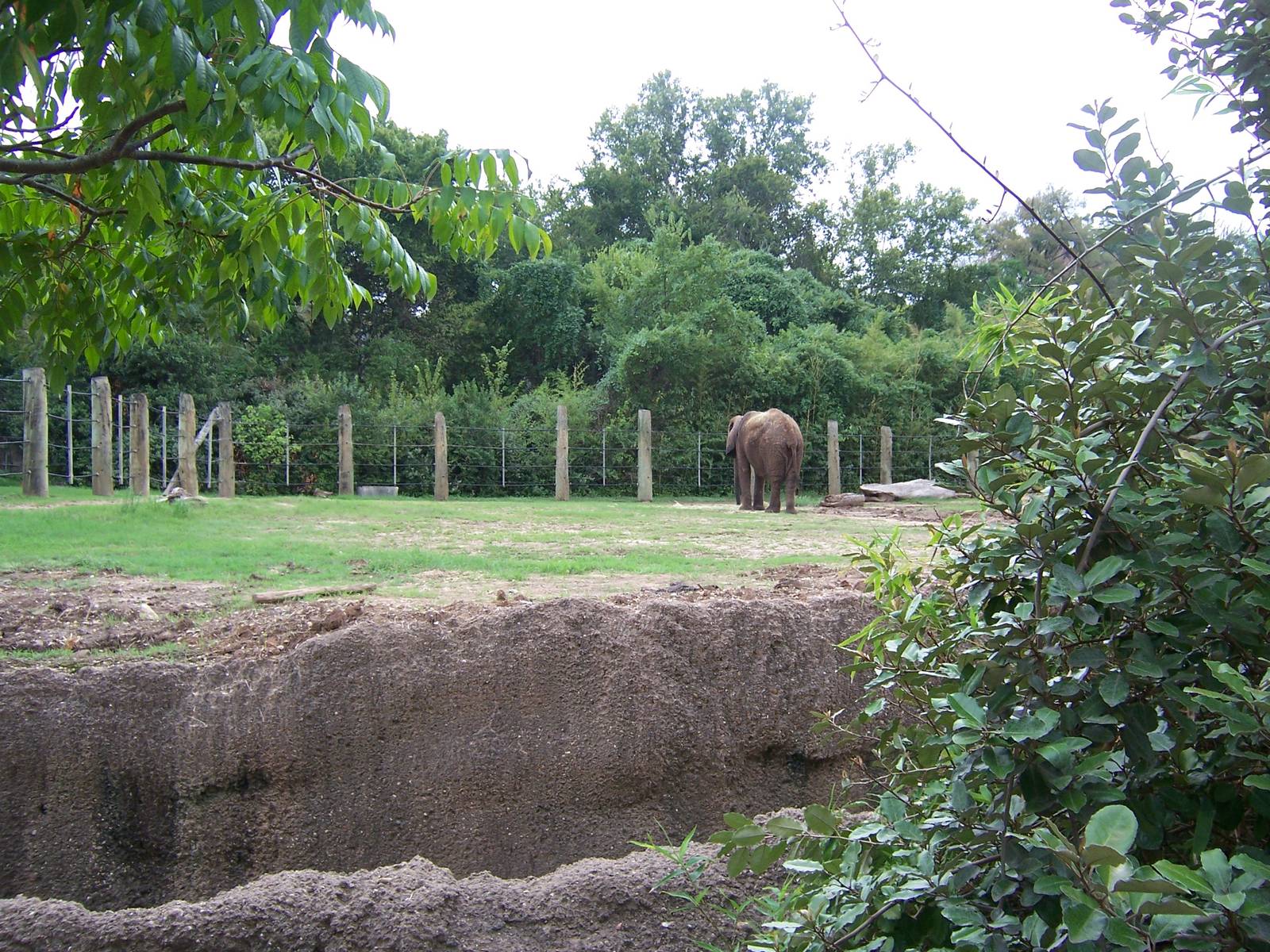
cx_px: 635
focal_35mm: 33
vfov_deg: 42.9
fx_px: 1211
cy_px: 476
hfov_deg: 55.4
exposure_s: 1/250
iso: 100
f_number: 3.4
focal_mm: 5.5
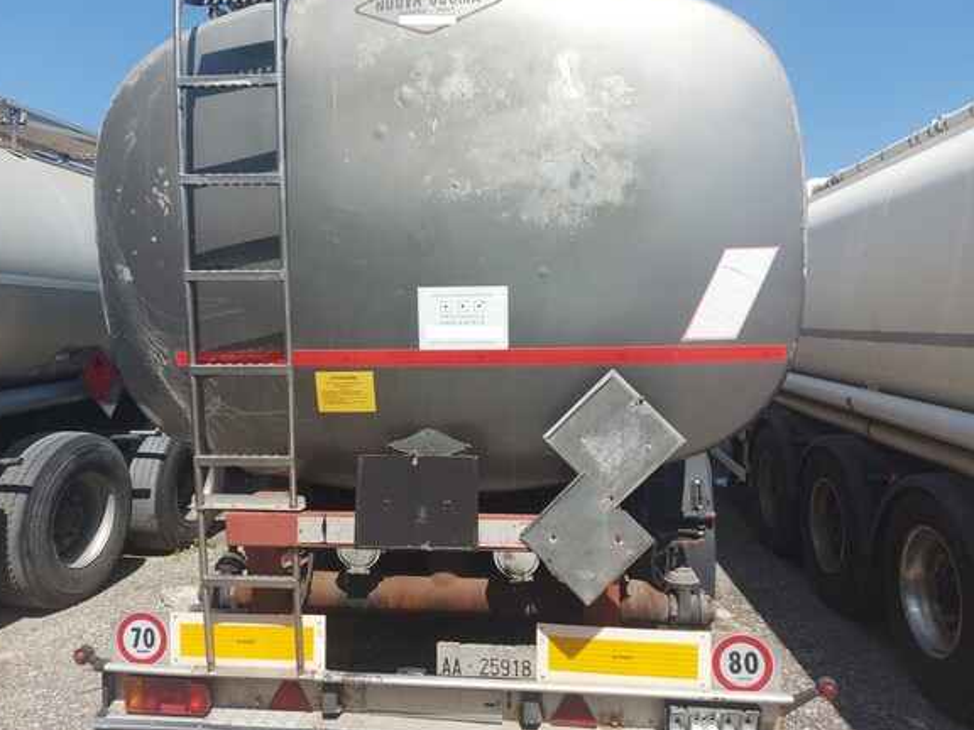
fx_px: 703
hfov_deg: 69.4
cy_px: 353
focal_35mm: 25
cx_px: 482
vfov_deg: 54.9
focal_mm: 5.23
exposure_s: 1/998
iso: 32
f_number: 1.8
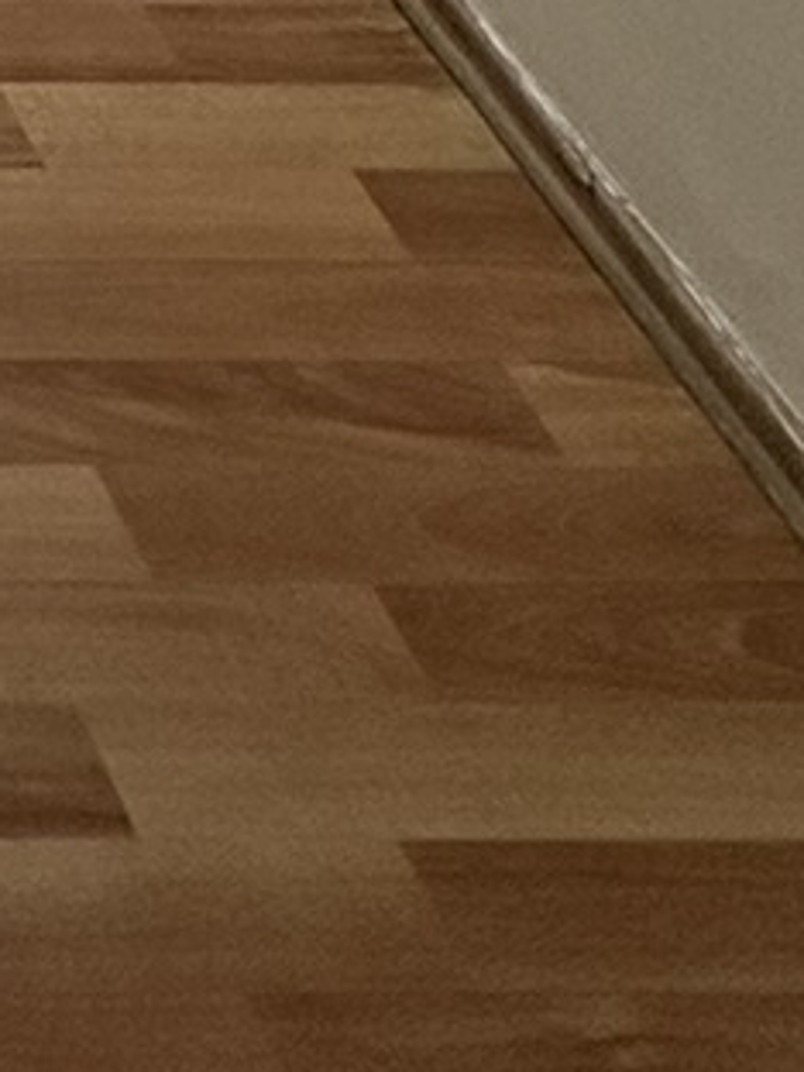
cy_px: -1976
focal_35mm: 92
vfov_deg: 12.2
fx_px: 2849
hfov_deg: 11.5
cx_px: -1416
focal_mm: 2.22
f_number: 2.2
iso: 40
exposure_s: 1/285
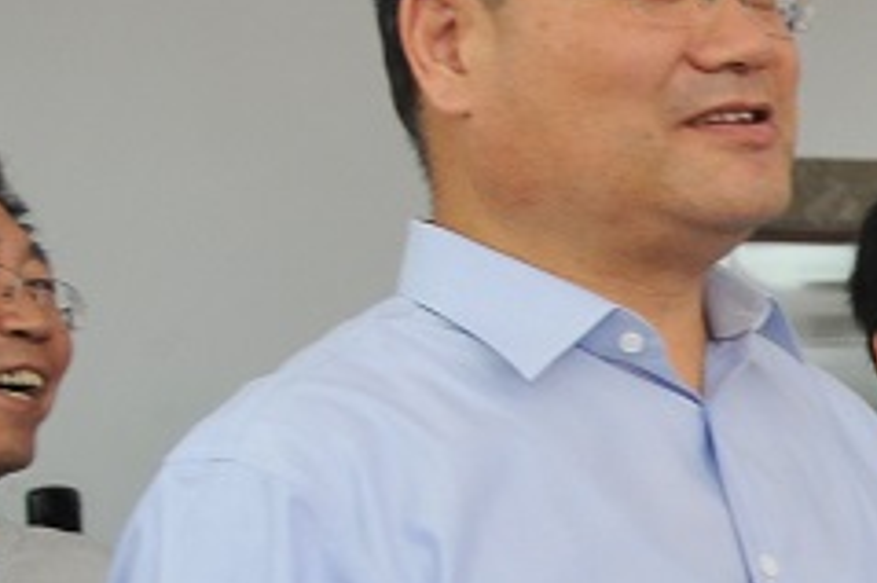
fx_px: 4406
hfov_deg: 10.6
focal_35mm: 181
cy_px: 596
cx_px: 1659
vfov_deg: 7.5
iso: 400
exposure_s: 1/60
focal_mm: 24
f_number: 4
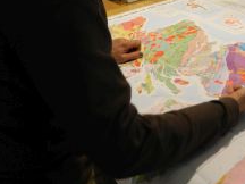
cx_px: 223
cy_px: 17
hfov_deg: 35.8
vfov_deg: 28.0
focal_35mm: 50
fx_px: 354
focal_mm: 4.5
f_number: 3.1
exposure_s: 1/30
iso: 160
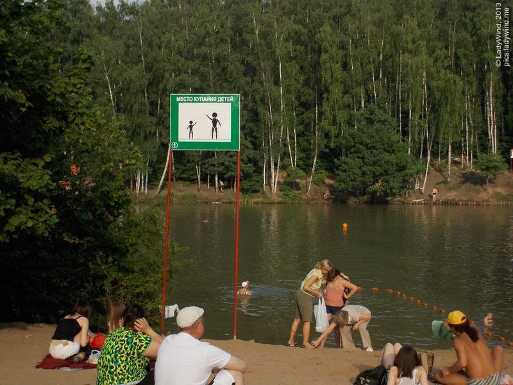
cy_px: 192
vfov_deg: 26.1
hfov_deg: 34.3
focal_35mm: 56
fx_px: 830
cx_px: 256
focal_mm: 7.9
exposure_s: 1/400
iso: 80
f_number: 4.7
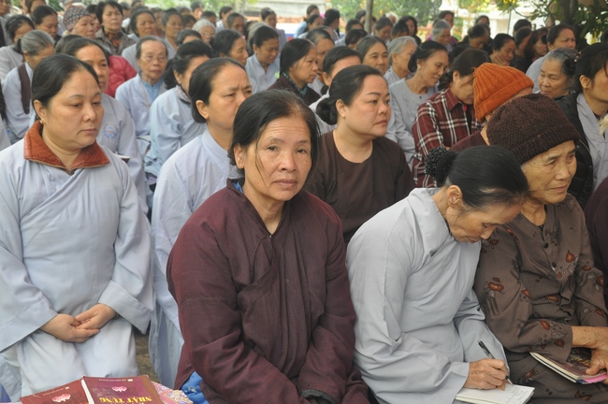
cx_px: 304
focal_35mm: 51
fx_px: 860
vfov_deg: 26.4
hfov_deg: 38.9
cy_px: 202
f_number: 6.3
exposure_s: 1/125
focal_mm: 34
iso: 800
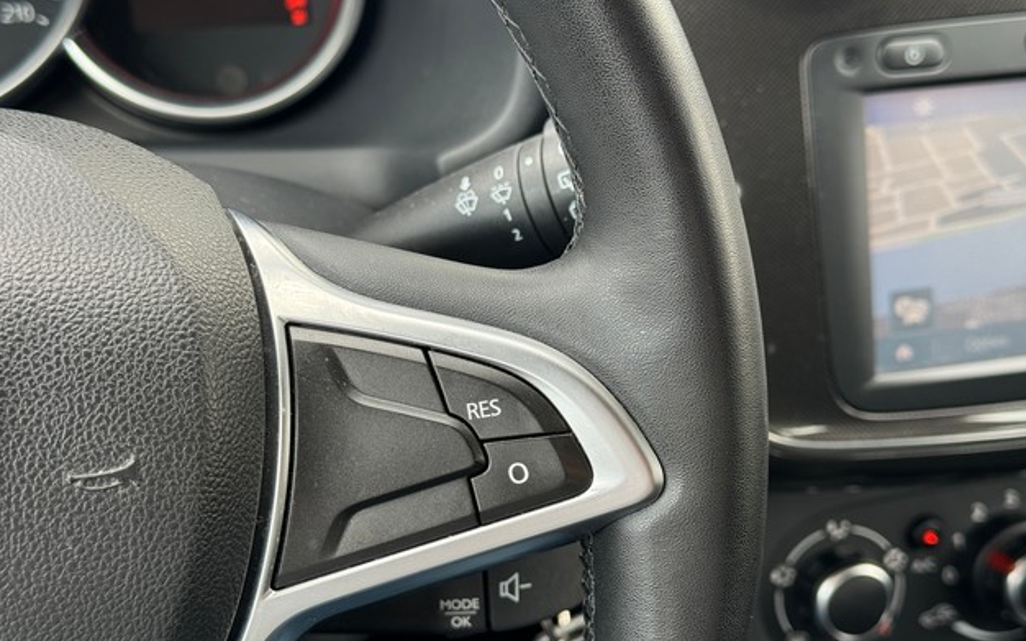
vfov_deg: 24.9
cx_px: 508
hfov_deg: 38.9
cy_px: 331
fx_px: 1454
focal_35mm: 52
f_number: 1.78
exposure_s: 1/163
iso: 80
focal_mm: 6.76
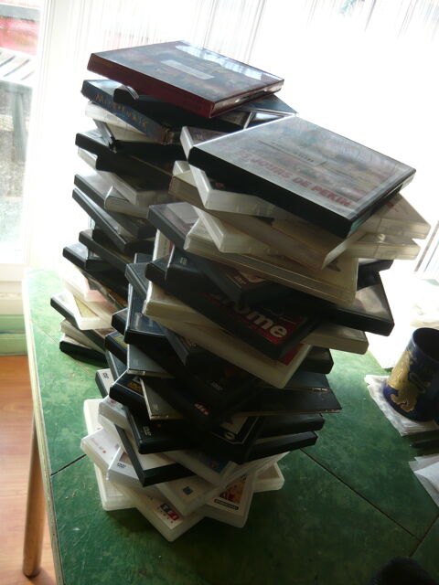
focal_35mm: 33
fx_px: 558
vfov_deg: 55.4
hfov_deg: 42.9
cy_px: 292
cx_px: 220
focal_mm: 5.5
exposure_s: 1/60
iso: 100
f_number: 2.8
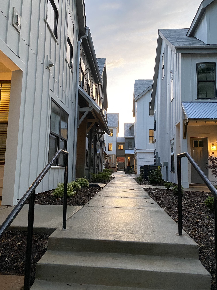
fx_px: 217
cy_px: 145
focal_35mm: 26
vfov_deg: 67.3
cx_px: 108
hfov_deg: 53.1
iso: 250
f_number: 1.8
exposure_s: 1/60
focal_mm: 4.25
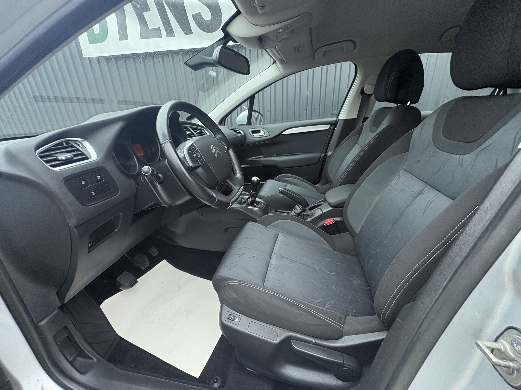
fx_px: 211
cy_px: 195
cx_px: 260
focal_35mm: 14
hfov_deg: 102.1
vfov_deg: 85.7
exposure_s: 1/99
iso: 160
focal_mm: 2.22
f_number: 2.2
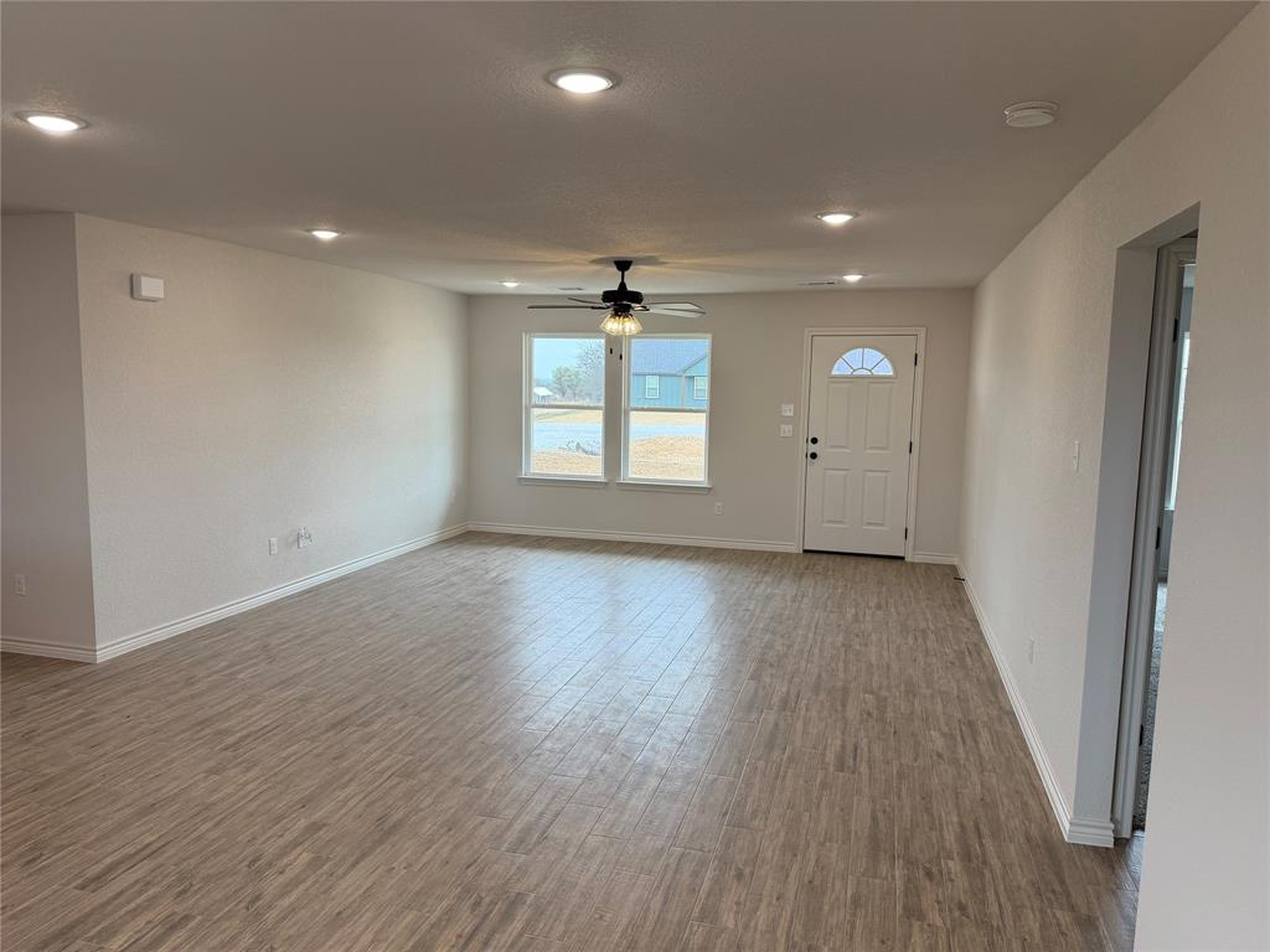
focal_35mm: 24
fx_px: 881
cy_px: 476
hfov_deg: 71.6
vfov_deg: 56.8
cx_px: 635
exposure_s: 1/178
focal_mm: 6.76
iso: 100
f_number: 1.78
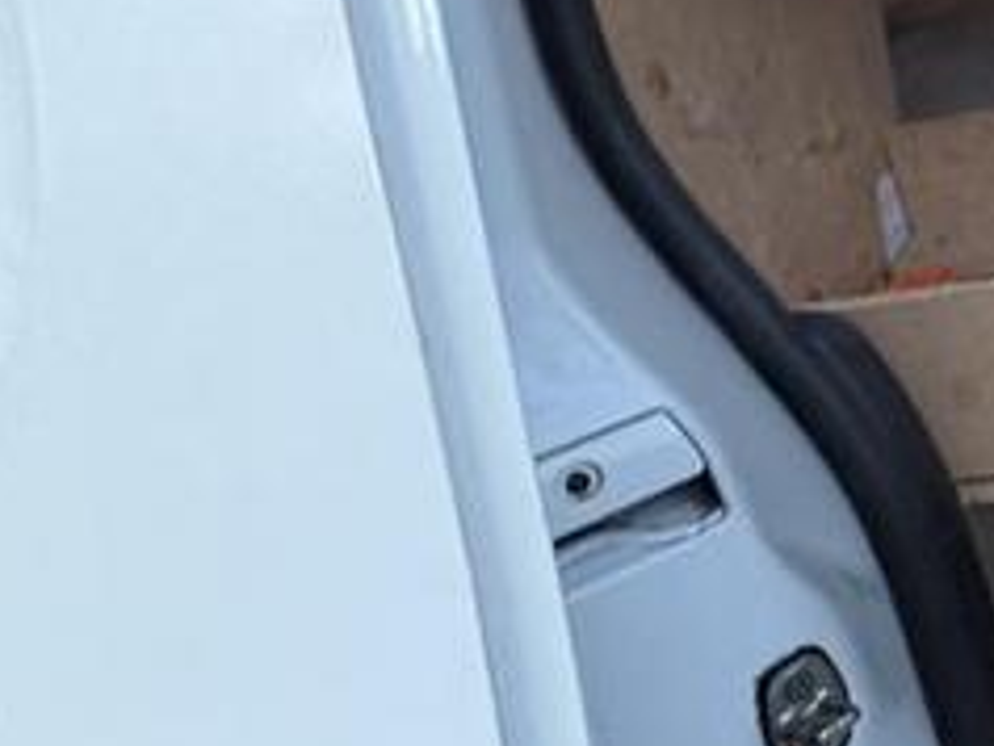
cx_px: 1560
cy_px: 134
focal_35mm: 53
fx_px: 1523
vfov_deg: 26.9
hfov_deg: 25.3
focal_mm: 2.22
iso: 500
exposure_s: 1/60
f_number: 2.2
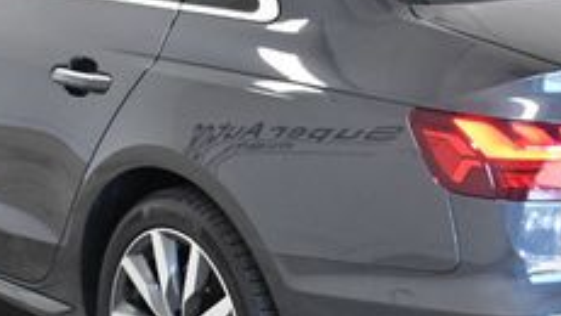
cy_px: 139
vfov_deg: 10.7
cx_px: 318
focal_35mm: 113
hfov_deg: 18.9
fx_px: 1681
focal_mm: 26
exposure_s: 1/250
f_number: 8
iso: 2500
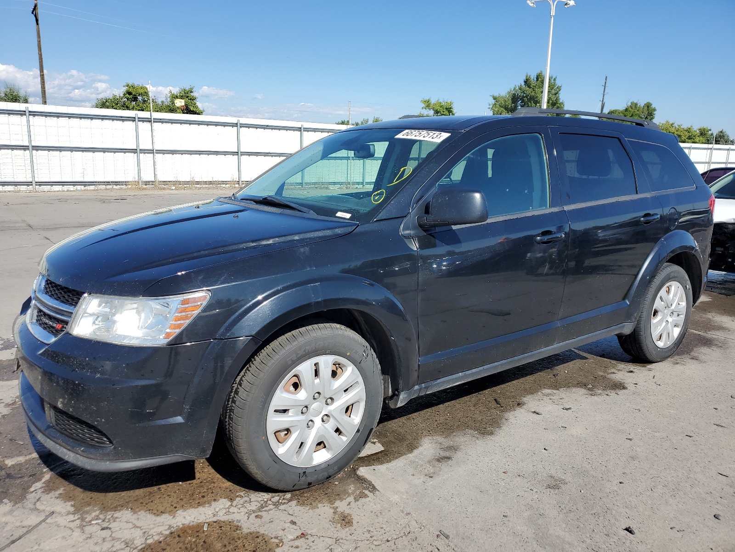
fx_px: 552
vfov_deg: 53.1
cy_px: 276
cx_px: 368
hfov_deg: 67.3
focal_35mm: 26
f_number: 1.5
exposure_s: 1/3333
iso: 50
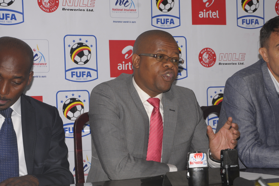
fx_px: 673
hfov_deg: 23.4
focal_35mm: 87
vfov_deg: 15.7
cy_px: 93
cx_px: 140
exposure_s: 1/200
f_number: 8
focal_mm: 58
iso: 320
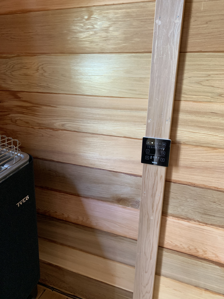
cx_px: 112
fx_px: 224
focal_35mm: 26
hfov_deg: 53.1
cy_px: 150
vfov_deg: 67.3
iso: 400
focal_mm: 4.25
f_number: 1.8
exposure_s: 1/52
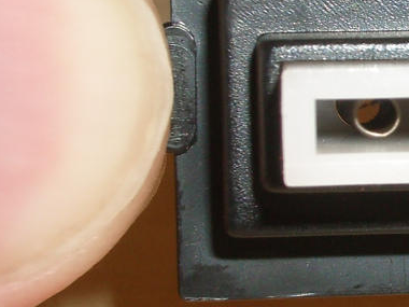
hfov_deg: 9.3
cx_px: 573
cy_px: 143
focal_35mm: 209
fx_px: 2469
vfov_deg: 7.1
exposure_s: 1/60
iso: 80
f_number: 5.6
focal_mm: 10.2
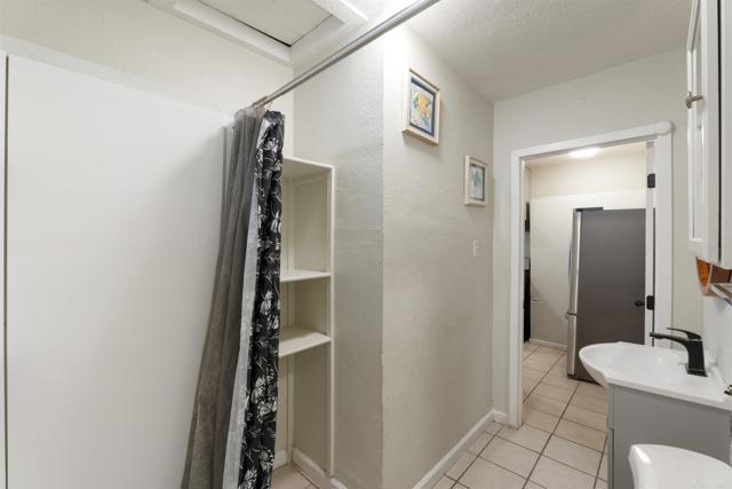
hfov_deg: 100.4
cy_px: 244
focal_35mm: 15
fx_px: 305
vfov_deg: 77.4
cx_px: 366
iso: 100
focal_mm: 10
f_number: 9
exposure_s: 2
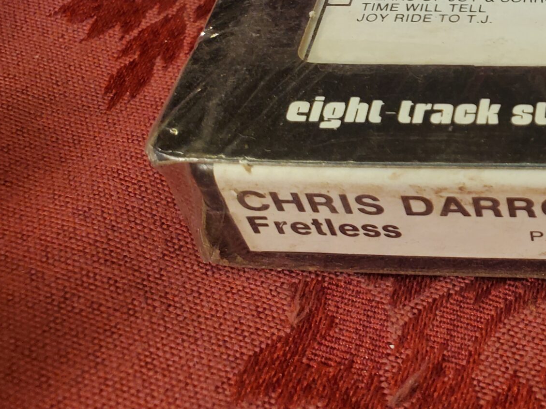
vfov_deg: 23.8
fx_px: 931
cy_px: 5
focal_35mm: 59
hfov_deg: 29.6
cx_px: 592
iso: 160
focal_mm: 4.3
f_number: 2.4
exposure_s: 1/120
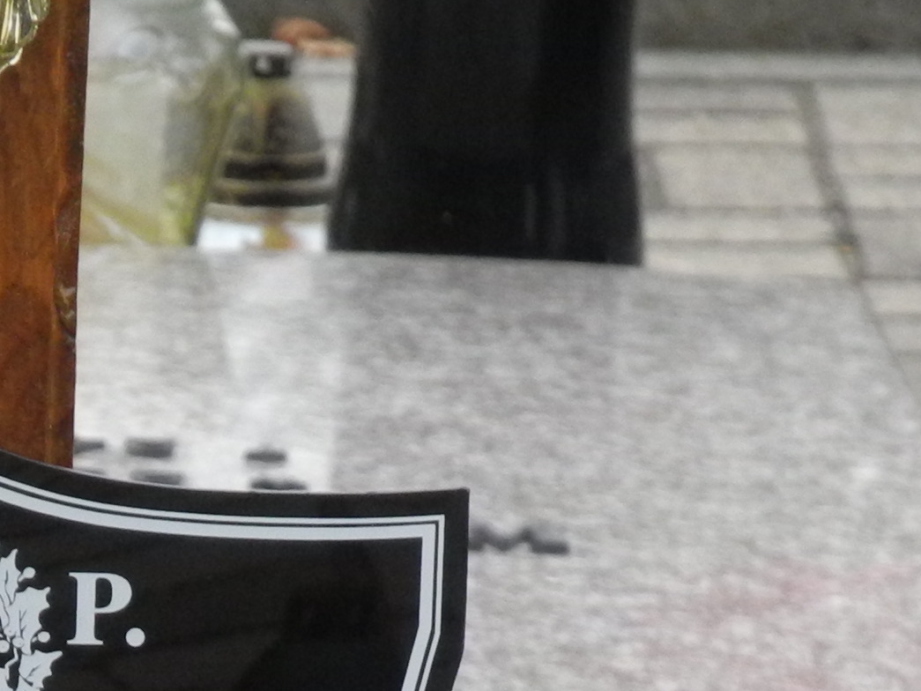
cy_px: 1147
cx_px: 99
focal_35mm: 534
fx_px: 14209
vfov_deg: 2.8
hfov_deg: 3.7
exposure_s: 1/400
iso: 400
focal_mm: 32.6
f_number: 5
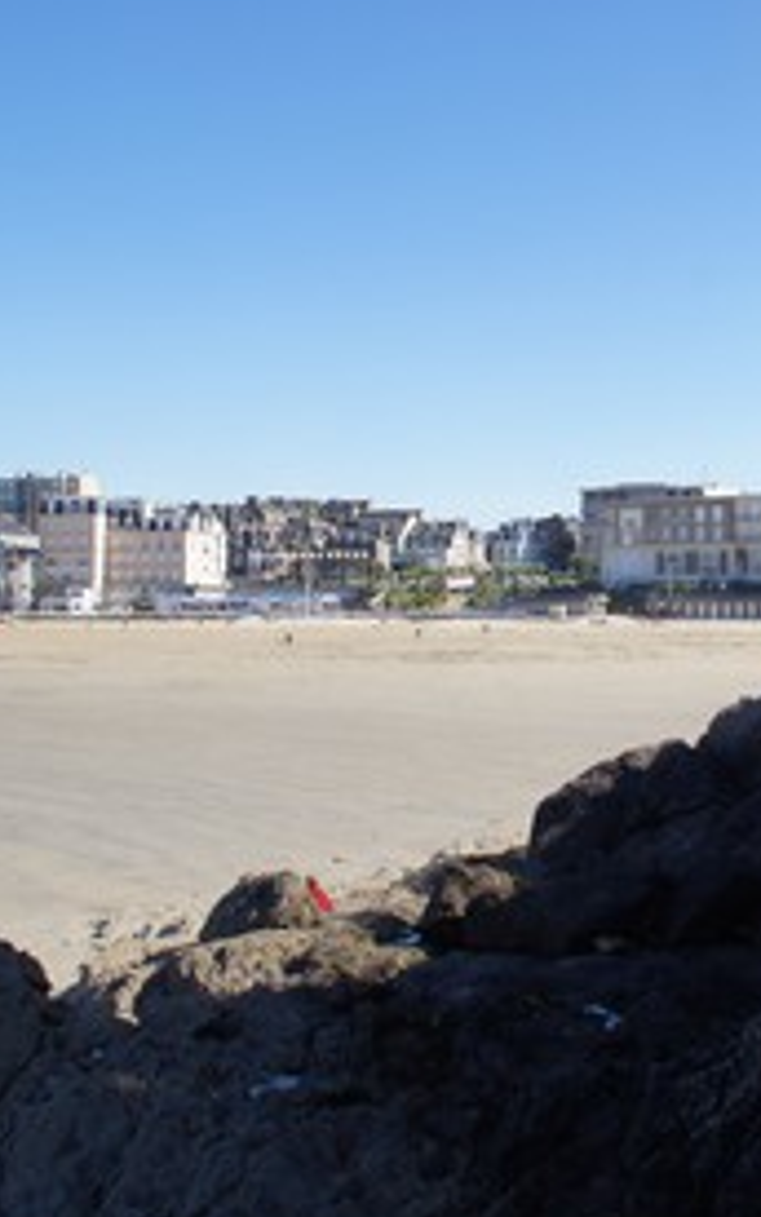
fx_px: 1526
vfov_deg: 43.5
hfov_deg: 27.6
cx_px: 575
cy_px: 604
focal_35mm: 46
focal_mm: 18
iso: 100
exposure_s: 1/125
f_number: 11
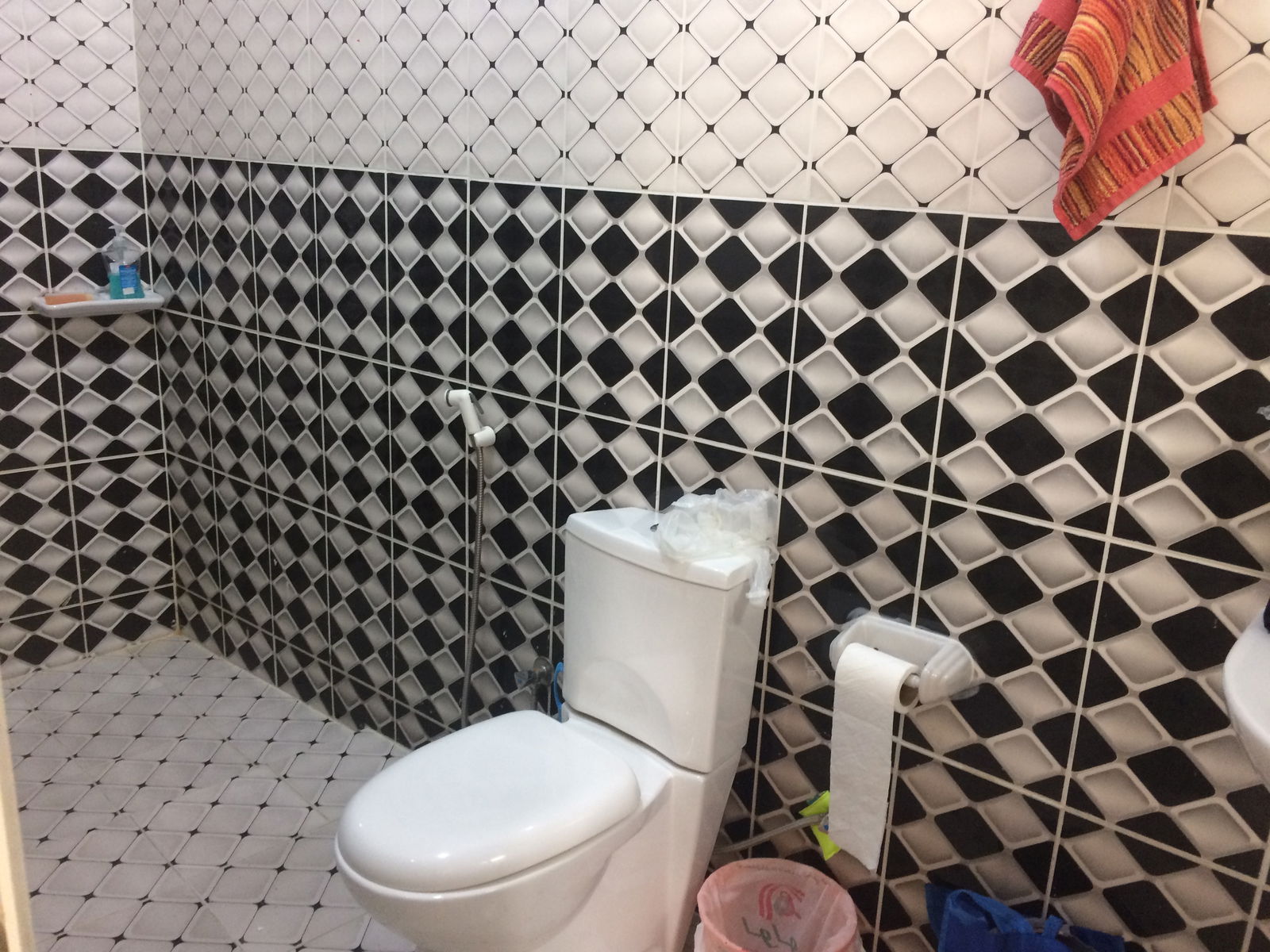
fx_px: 1064
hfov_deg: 61.7
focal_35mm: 29
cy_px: 476
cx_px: 635
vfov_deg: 48.2
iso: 200
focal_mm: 4.15
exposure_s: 1/33
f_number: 2.2
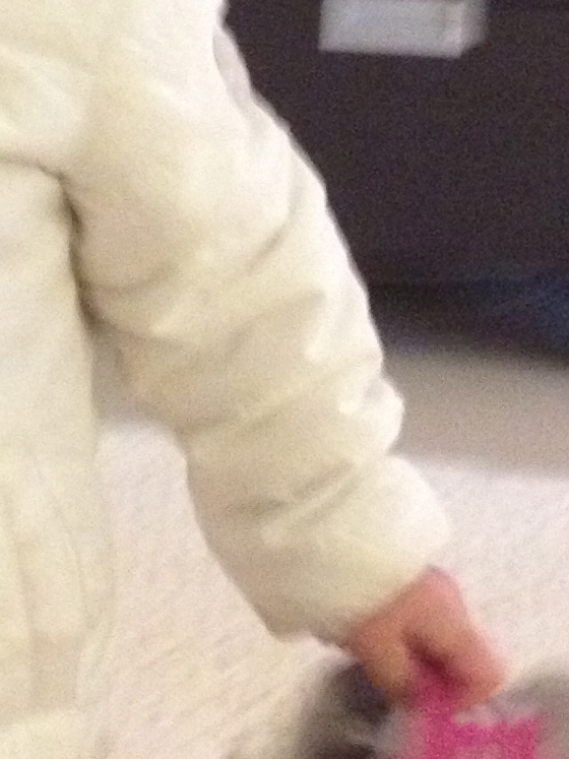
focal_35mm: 153
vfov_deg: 12.8
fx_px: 3354
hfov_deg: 9.4
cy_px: 136
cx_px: -300
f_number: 2.4
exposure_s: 1/17
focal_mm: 4.28
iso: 400
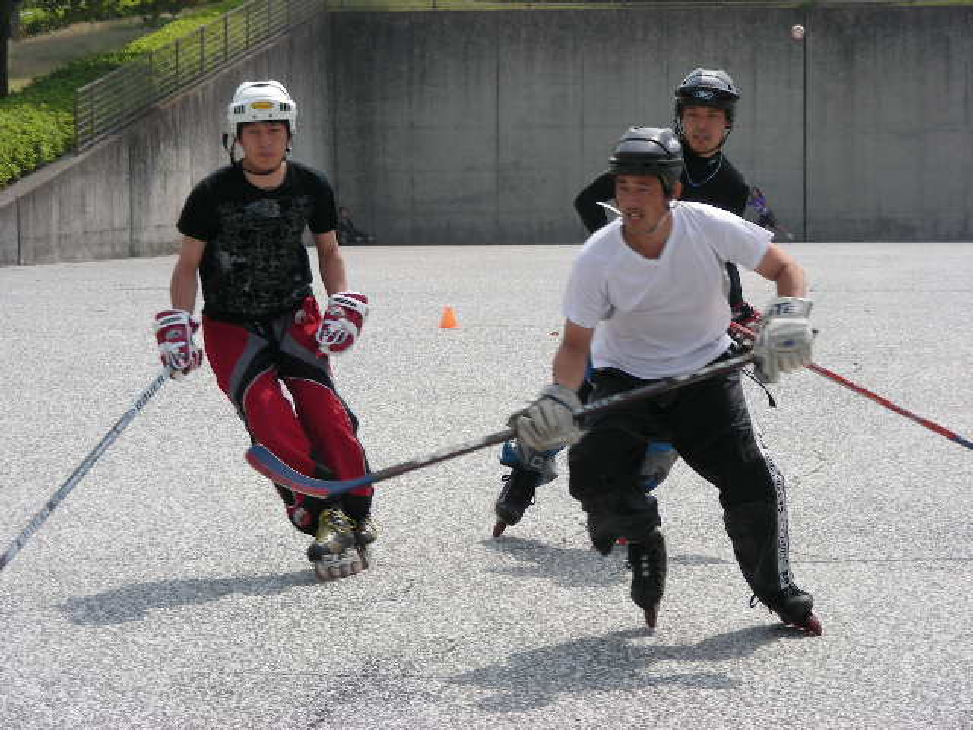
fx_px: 3598
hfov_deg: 15.4
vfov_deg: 11.6
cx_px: 486
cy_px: 365
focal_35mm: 128
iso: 50
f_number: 4
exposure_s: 1/358
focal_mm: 21.3
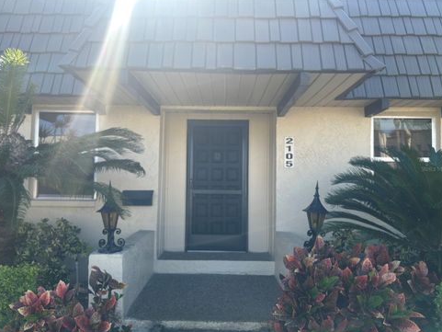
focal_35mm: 27
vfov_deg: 51.4
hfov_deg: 65.3
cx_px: 219
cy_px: 169
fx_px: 345
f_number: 1.5
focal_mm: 5.7
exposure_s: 1/544
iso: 50
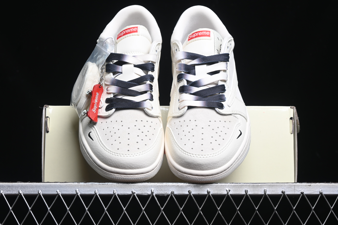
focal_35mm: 75
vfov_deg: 18.2
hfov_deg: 27.0
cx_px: 169
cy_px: 112
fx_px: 704
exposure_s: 1/60
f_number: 6.3
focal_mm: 50
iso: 160
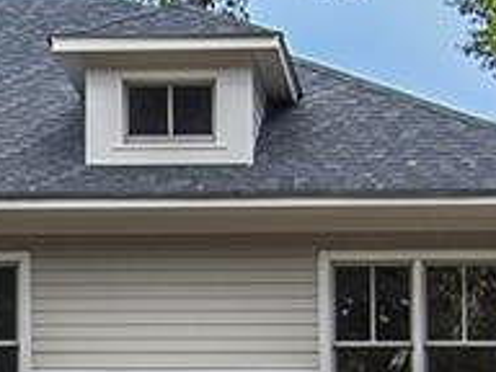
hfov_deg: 8.2
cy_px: 532
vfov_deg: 6.2
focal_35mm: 239
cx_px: -101
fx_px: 3418
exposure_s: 1/125
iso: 200
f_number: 8
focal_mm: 31
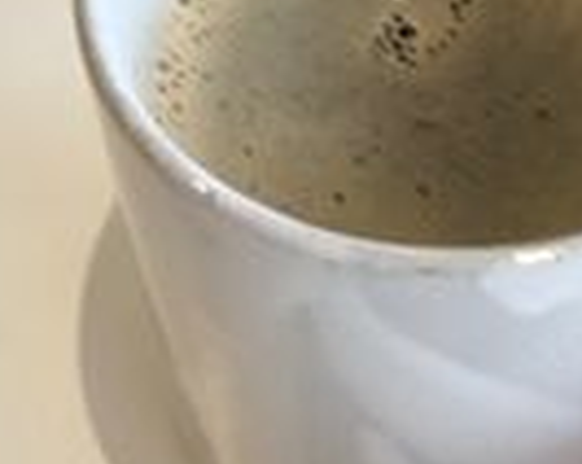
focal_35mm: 128
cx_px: 280
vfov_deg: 10.7
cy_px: -560
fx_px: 2202
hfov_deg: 15.1
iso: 25
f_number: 2.2
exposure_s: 1/60
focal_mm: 4.15
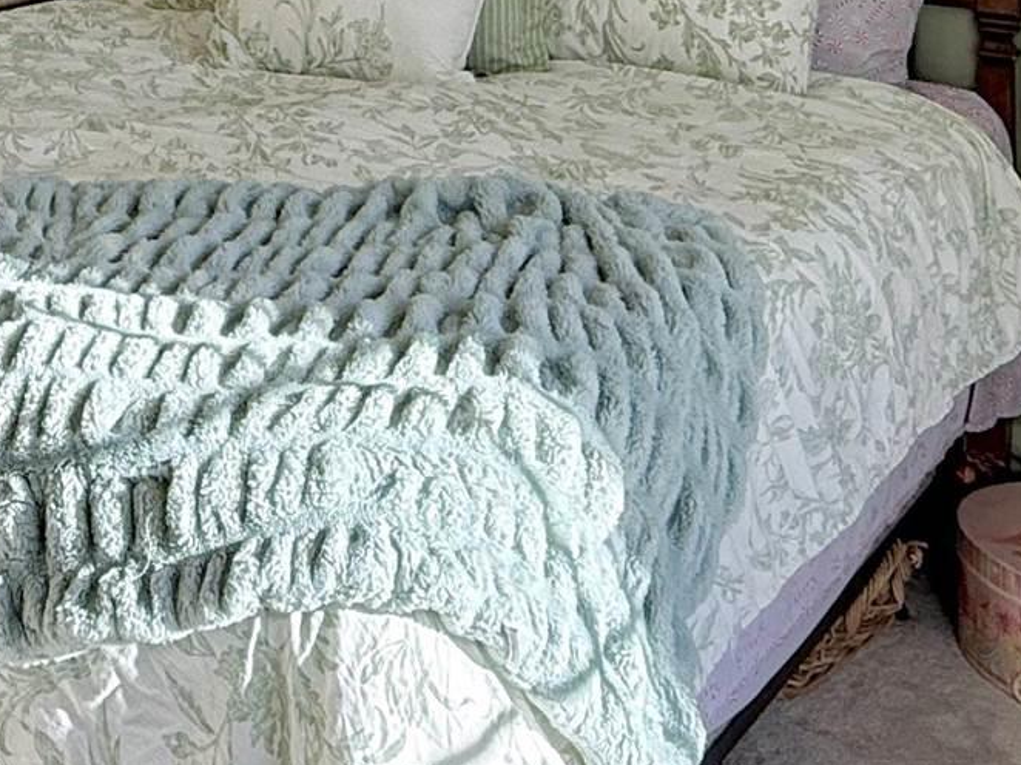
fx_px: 1916
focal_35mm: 65
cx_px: 29
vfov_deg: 20.1
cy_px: -313
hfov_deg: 28.2
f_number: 2.2
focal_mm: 2.22
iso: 64
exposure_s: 1/445
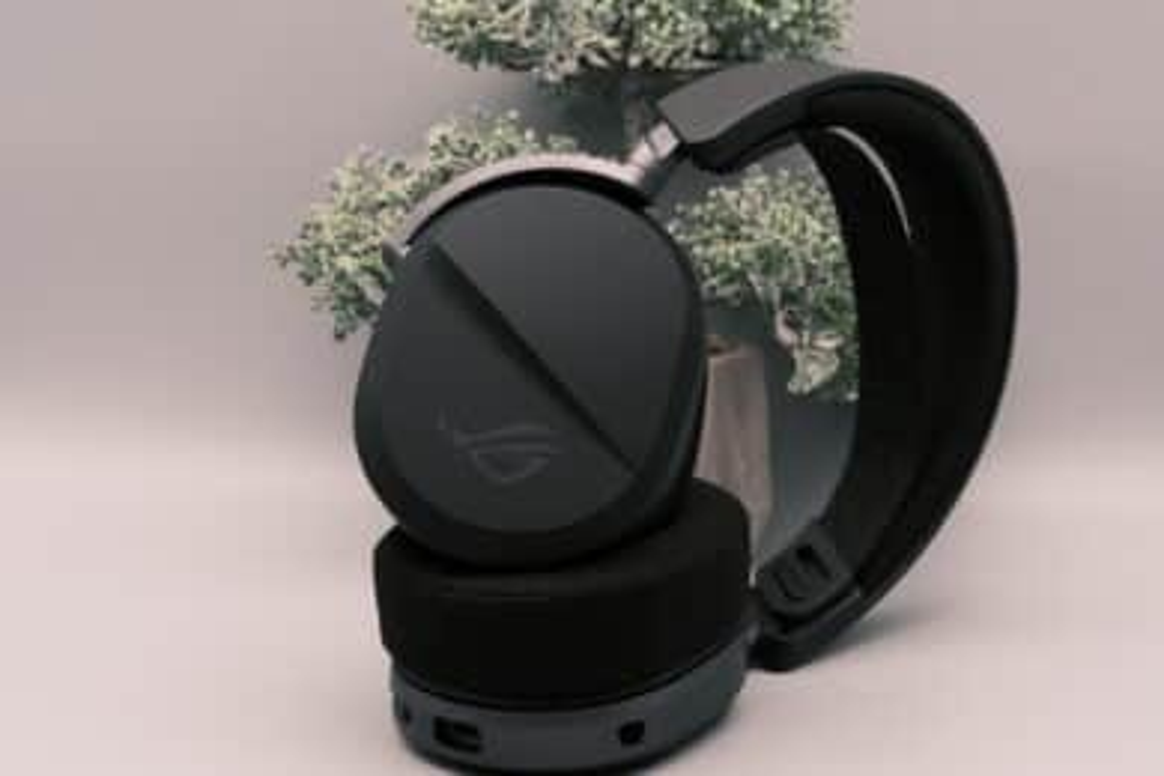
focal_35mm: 58
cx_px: 582
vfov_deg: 23.4
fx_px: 1875
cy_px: 388
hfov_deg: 34.5
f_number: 9
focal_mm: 38.5
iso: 1000
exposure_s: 1/110
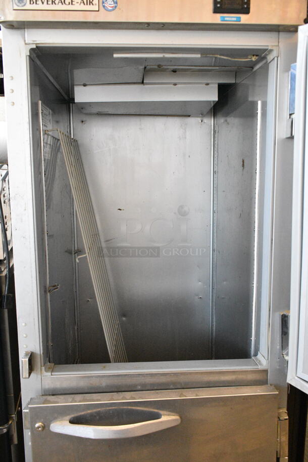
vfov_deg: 57.2
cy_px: 231
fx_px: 423
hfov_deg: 40.0
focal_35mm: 33
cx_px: 154
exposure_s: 1/125
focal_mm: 22
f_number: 5.6
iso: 6400
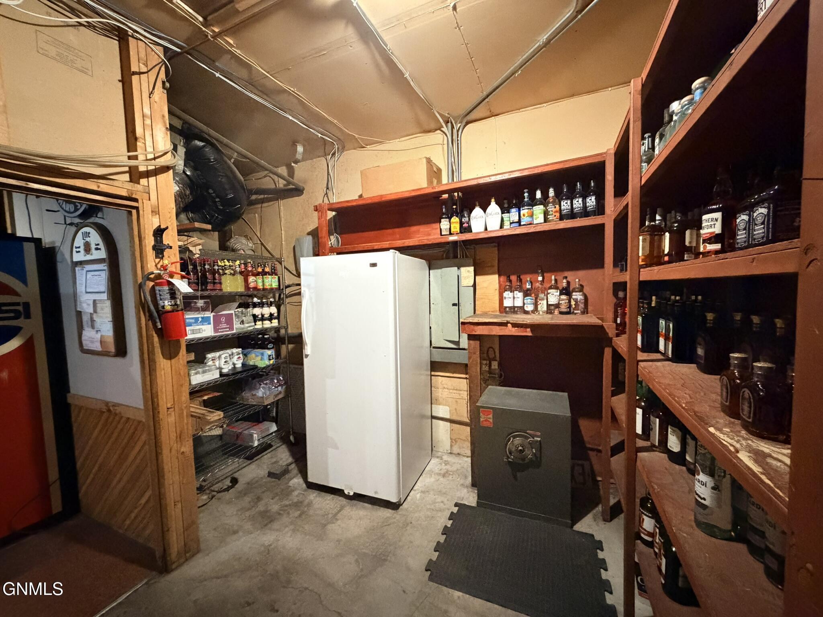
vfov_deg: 85.7
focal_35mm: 14
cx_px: 412
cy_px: 308
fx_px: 333
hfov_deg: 102.1
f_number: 2.2
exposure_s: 1/40
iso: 1250
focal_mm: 2.22
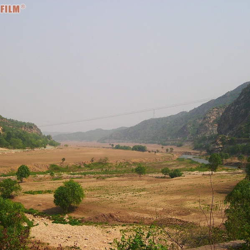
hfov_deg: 37.6
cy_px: 125
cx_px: 127
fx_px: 368
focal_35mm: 45
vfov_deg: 37.6
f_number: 7.6
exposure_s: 1/151
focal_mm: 8
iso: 100
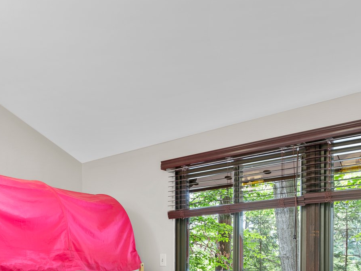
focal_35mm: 35
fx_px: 365
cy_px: 269
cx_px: 143
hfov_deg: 52.2
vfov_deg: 36.7
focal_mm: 16
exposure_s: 2
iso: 100
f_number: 8
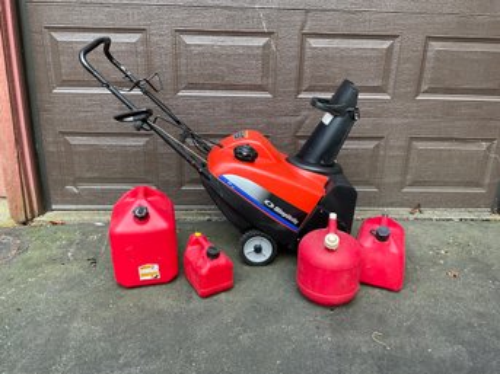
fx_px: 419
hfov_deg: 61.7
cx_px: 250
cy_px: 187
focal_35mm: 29
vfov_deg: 48.2
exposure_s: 1/100
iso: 40
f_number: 1.8
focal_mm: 3
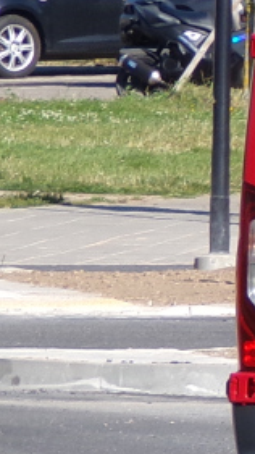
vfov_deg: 1.6
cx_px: 812
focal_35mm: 1348
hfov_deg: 0.9
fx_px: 16209
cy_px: 177
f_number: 5.8
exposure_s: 1/300
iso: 100
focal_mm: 47.8
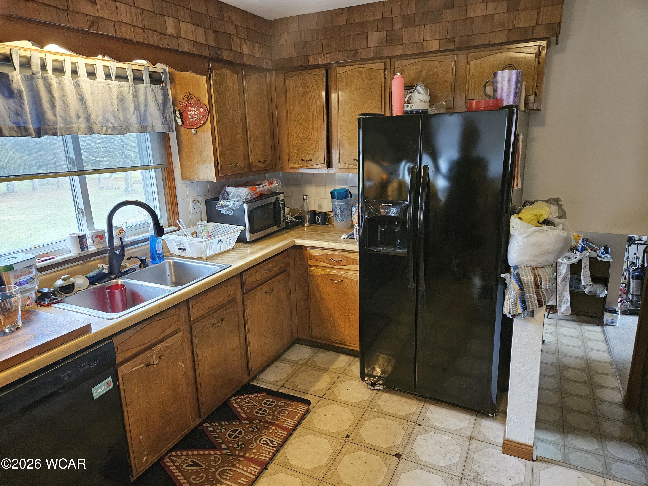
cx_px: 324
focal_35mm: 23
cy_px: 243
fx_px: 431
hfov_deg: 73.9
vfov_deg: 58.9
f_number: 1.8
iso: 640
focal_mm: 5.4
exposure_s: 1/60
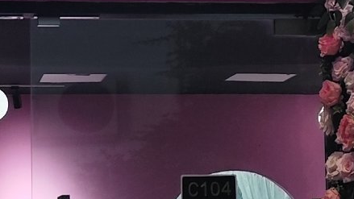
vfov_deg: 7.8
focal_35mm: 156
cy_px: 141
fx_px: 1464
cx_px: 115
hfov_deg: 13.8
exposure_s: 1/100
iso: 200
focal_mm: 6.19
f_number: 1.65
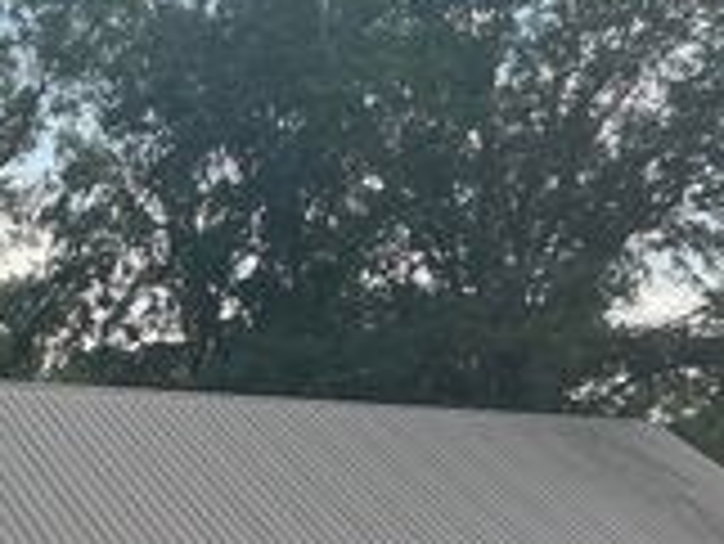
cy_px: 492
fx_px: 1821
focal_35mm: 87
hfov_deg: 22.1
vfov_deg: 16.8
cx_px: 99
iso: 25
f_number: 1.8
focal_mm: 3
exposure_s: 1/1577
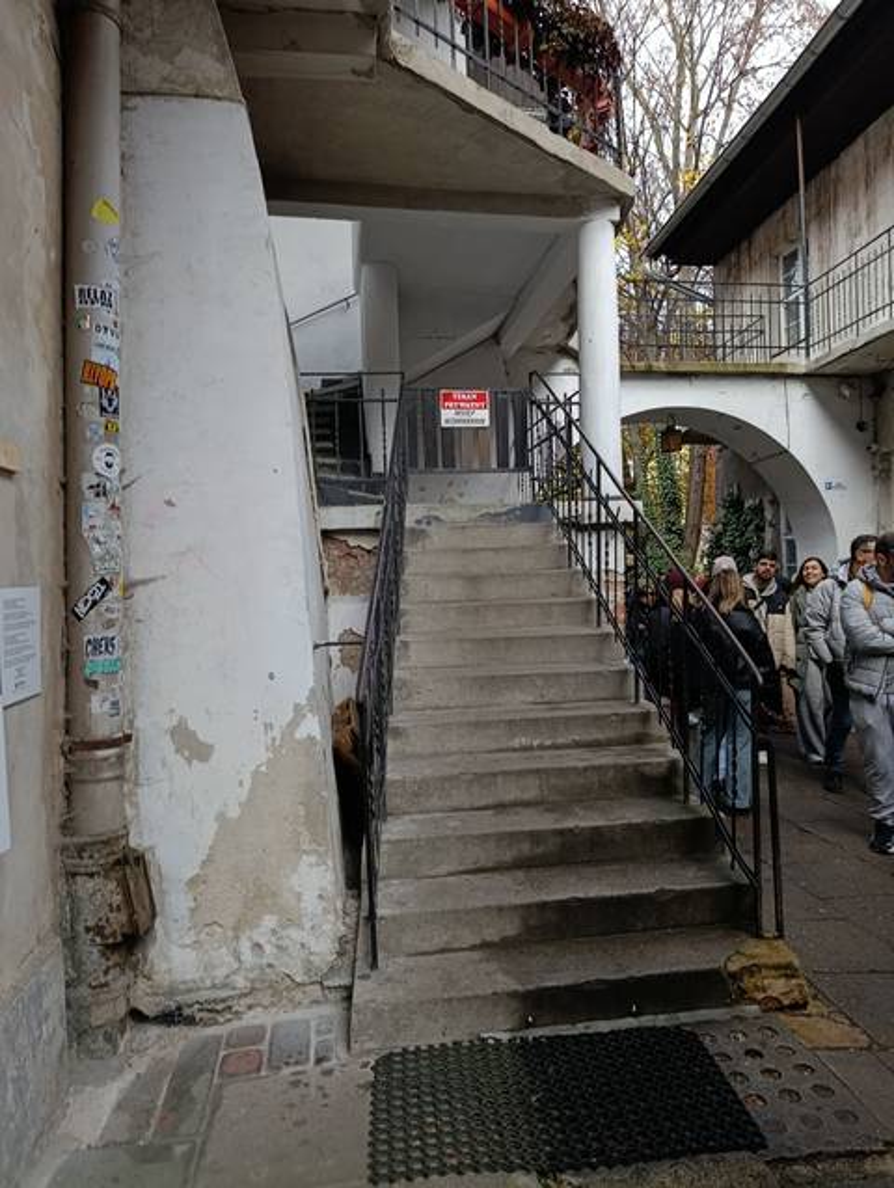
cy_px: 594
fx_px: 790
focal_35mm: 23
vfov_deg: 73.9
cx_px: 447
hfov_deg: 59.0
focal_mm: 6.11
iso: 50
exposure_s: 1/100
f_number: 1.65
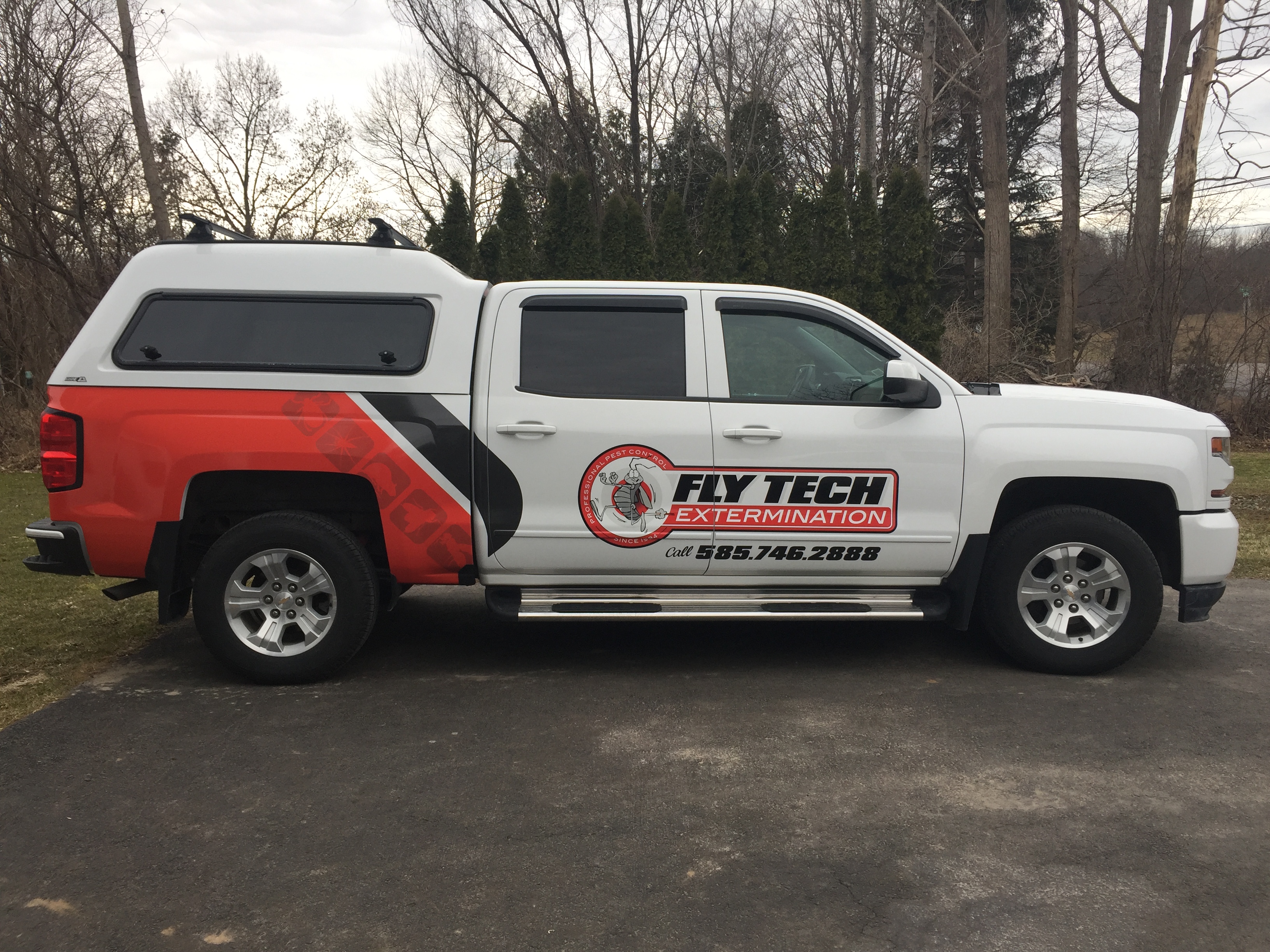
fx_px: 1064
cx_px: 635
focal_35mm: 29
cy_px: 476
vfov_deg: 48.2
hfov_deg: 61.7
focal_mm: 4.15
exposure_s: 1/123
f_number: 2.2
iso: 32
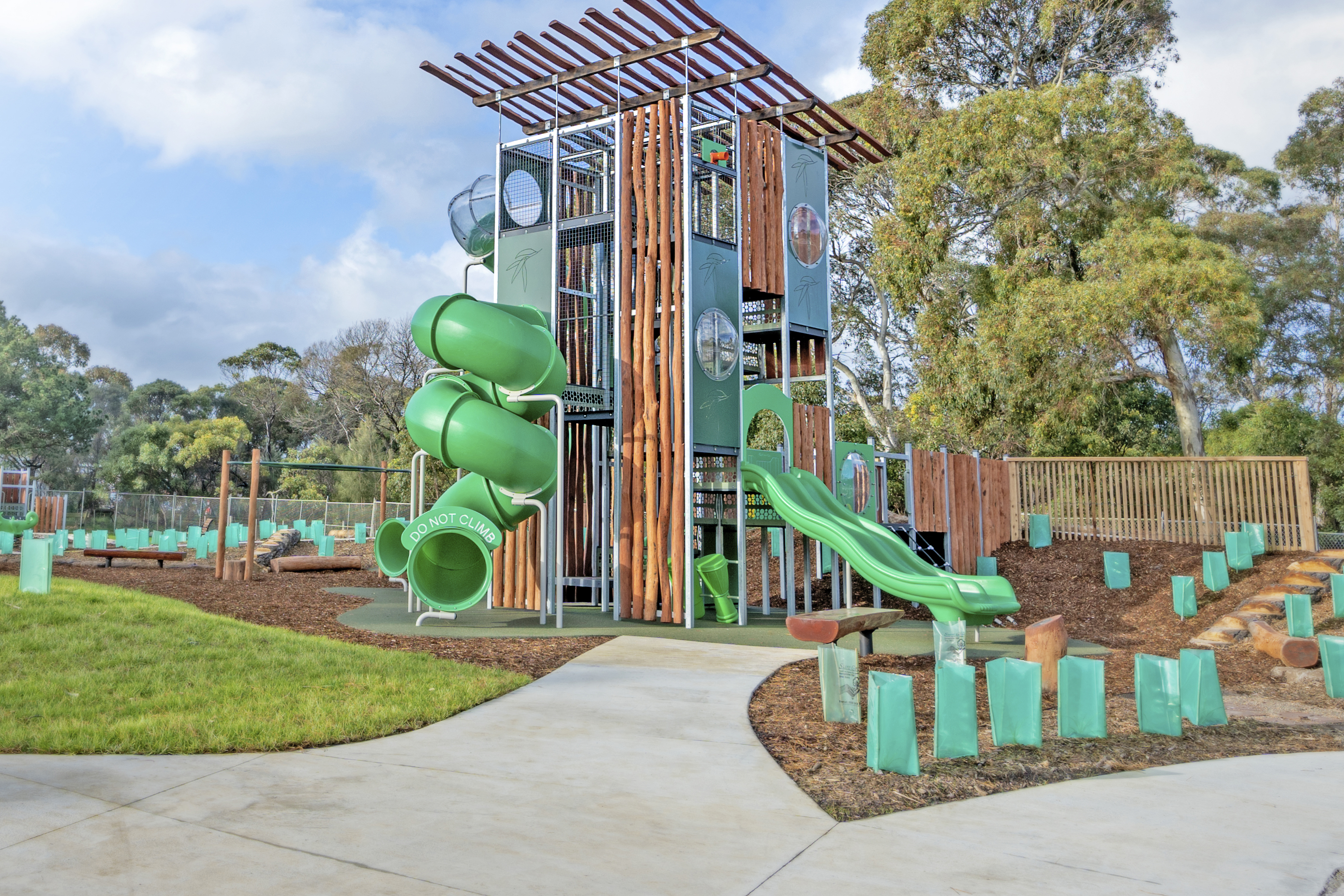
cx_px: 421
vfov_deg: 38.2
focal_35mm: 34
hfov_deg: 54.4
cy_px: 262
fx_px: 1269
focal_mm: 16
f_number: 5
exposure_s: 1/250
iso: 100
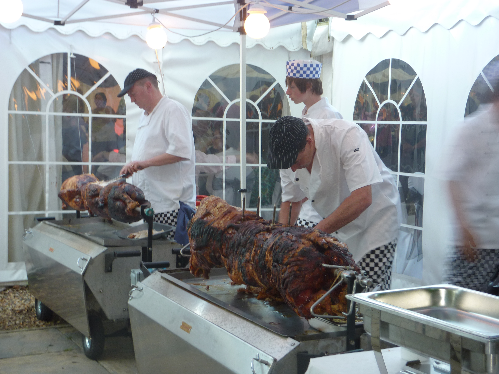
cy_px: 187
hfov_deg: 32.7
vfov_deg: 24.8
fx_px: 851
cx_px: 250
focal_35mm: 59
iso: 100
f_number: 3.9
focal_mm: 9.7
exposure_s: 1/13
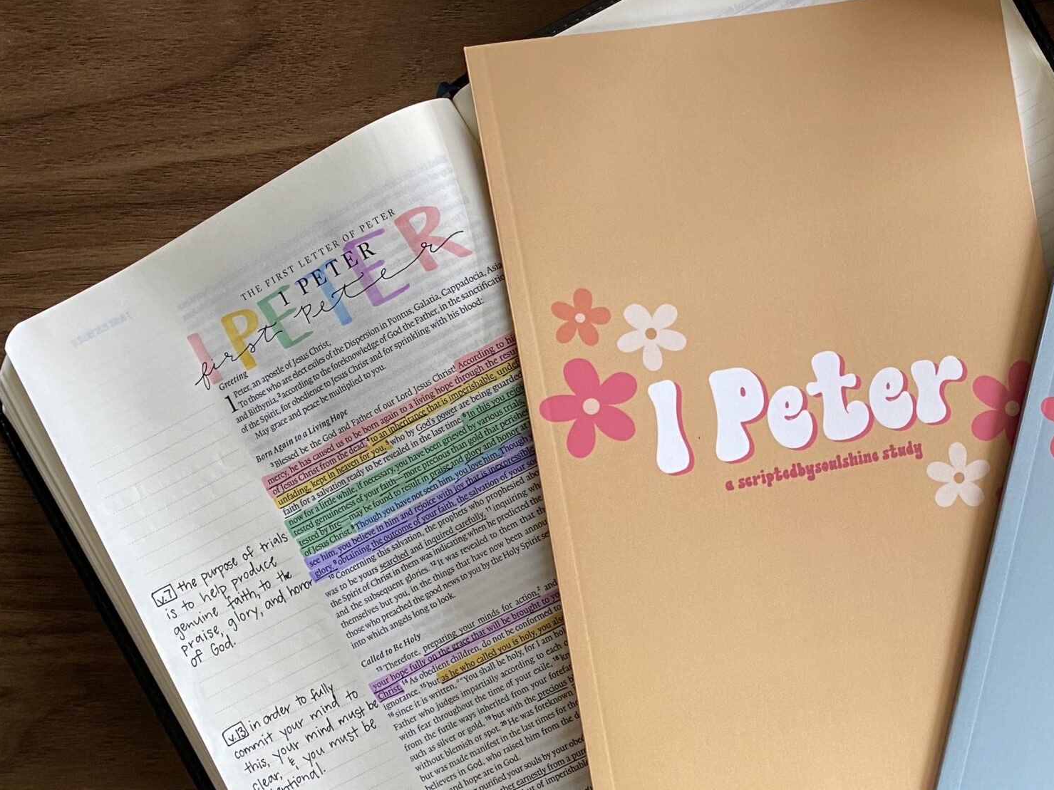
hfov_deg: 40.1
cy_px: 340
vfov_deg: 32.1
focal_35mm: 45
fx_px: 1370
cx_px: 865
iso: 125
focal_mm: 4.25
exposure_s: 1/67
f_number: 1.8
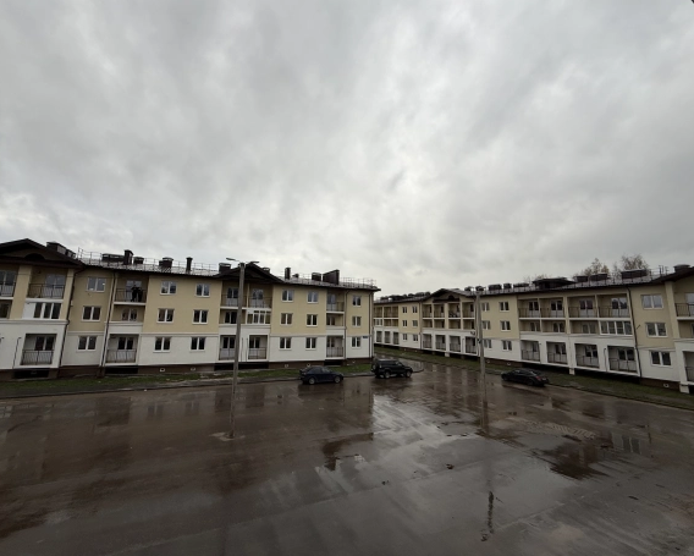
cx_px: 329
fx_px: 308
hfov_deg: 96.7
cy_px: 271
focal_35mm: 15
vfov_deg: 84.1
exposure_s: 1/717
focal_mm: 2.22
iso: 50
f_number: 2.2
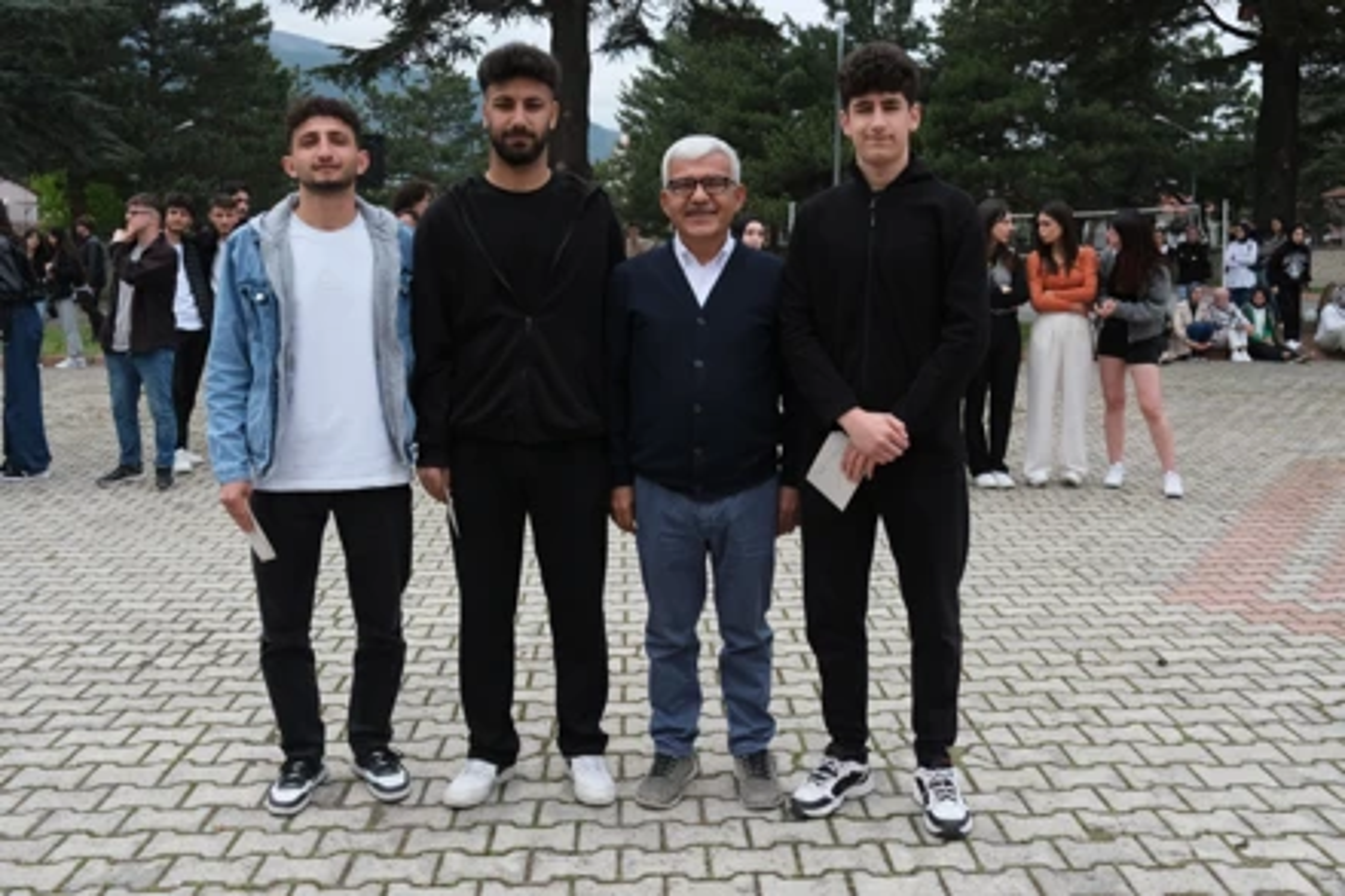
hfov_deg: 55.8
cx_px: 672
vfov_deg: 38.9
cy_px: 448
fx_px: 1270
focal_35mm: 34
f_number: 5.6
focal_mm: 22.7
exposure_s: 1/4000
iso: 2000
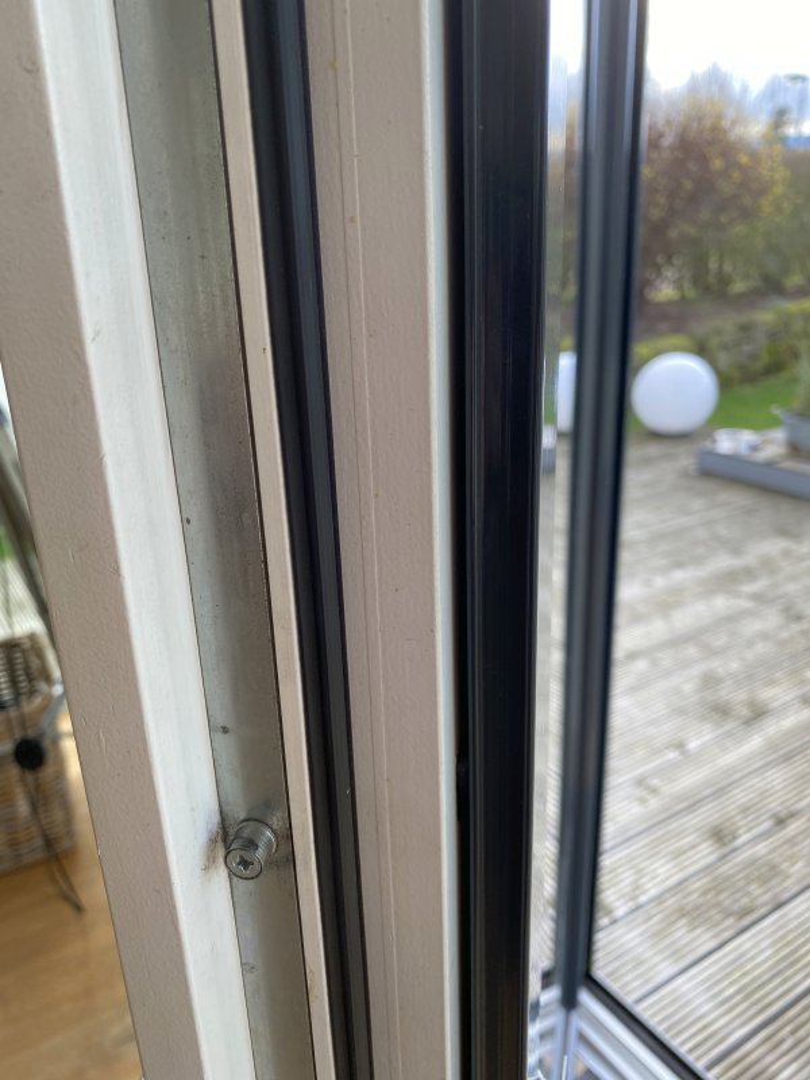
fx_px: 811
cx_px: 405
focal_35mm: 26
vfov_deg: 67.3
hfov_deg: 53.1
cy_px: 540
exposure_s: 1/123
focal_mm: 4.25
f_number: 1.8
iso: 32
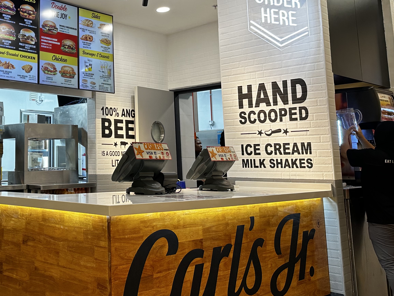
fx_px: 478
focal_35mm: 42
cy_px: 88
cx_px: 65
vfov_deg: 33.9
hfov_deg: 42.3
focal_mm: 6.86
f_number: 1.78
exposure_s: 1/100
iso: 100
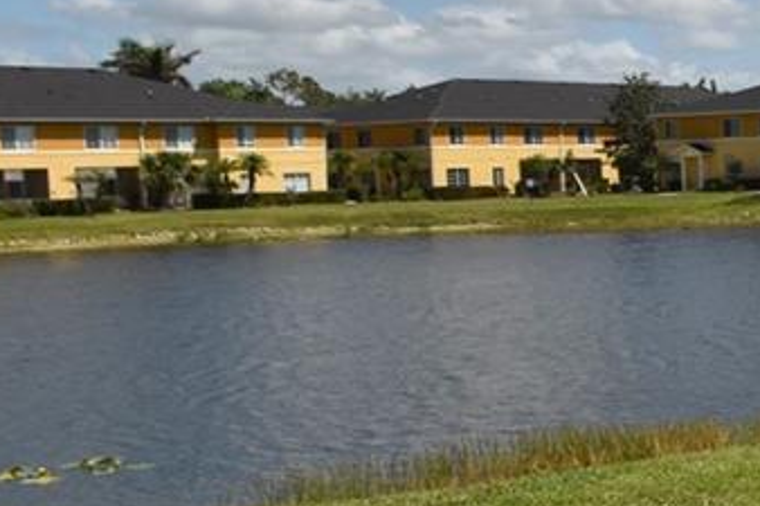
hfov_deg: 19.3
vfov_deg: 19.1
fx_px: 1498
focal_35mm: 71
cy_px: 202
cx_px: 1450
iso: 100
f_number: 11
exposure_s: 1/200
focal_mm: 10
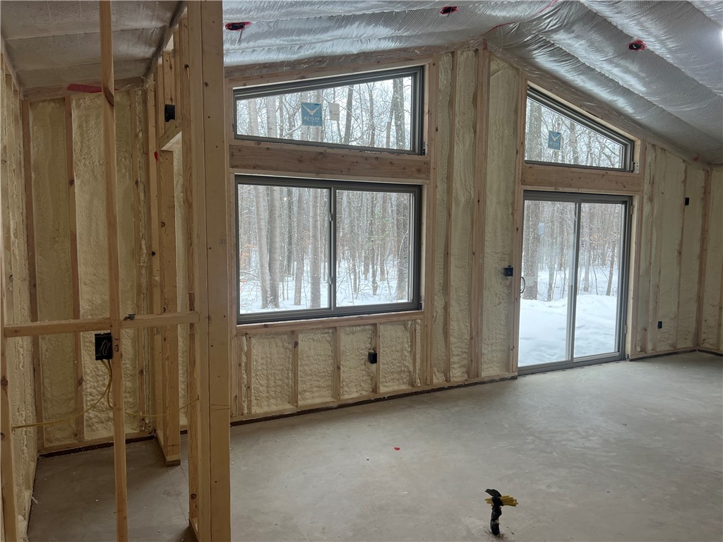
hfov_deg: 67.3
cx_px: 362
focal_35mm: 26
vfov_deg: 53.1
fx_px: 543
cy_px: 271
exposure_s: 1/124
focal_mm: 5.7
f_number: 1.5
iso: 32
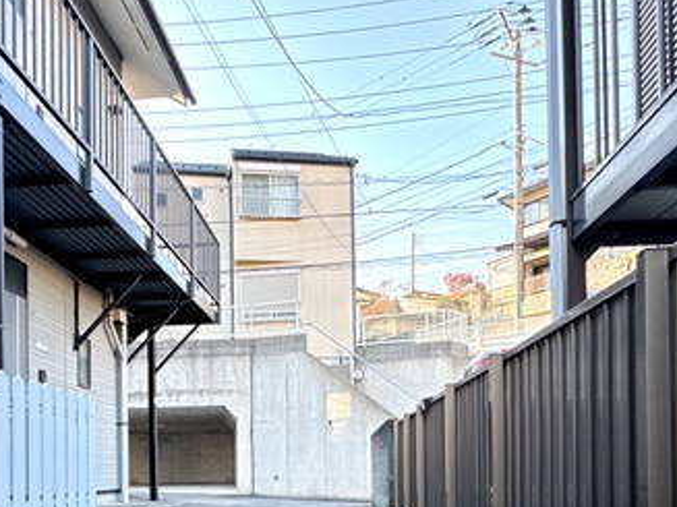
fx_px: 587
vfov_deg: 42.5
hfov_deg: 59.8
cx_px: 296
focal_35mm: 30
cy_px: 465
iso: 40
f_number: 2.2
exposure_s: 1/99
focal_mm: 2.22
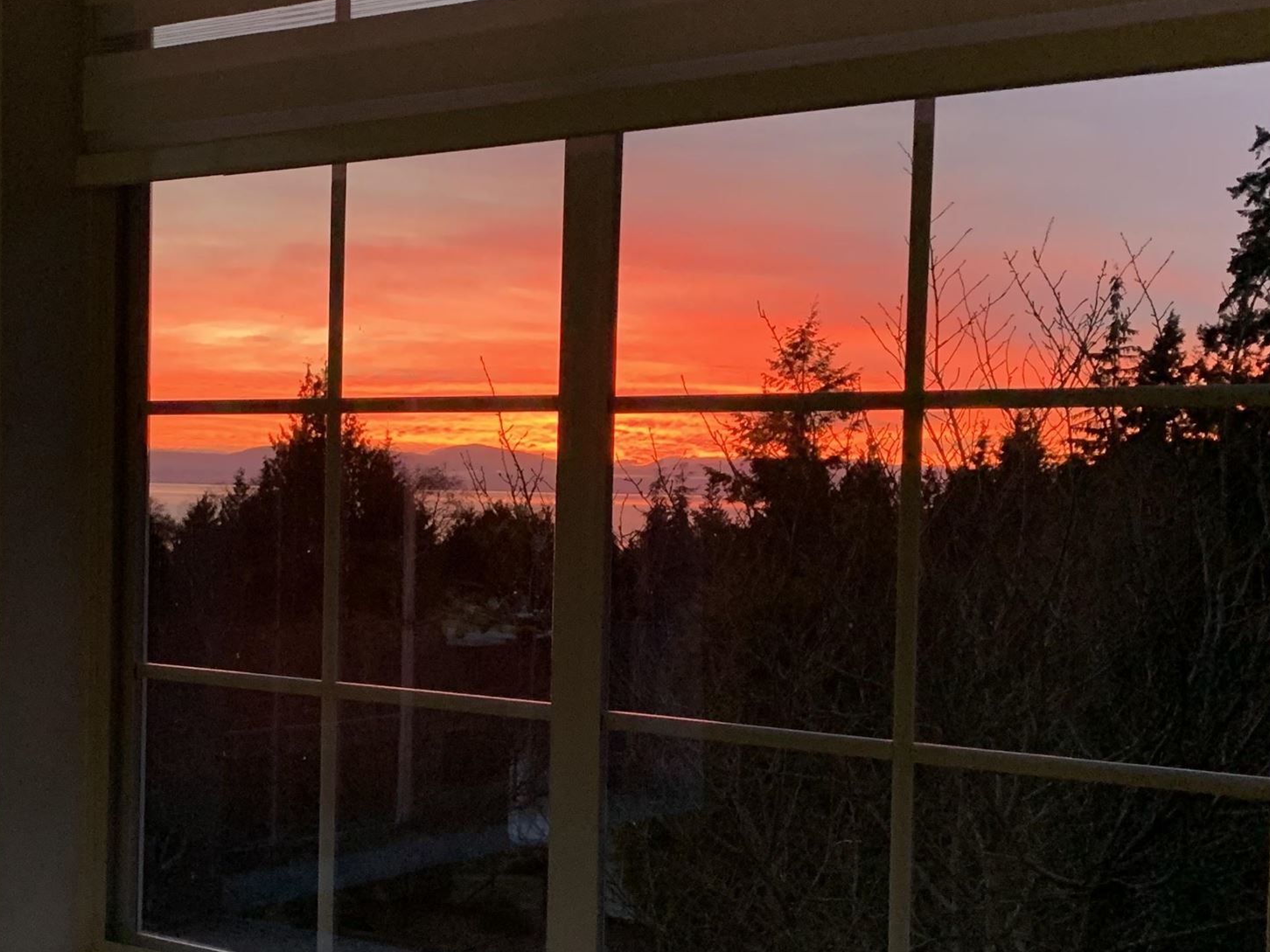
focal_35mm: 55
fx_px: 2018
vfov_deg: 26.5
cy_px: 567
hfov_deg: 34.5
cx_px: 387
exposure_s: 1/57
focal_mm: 4.25
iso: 400
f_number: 1.8
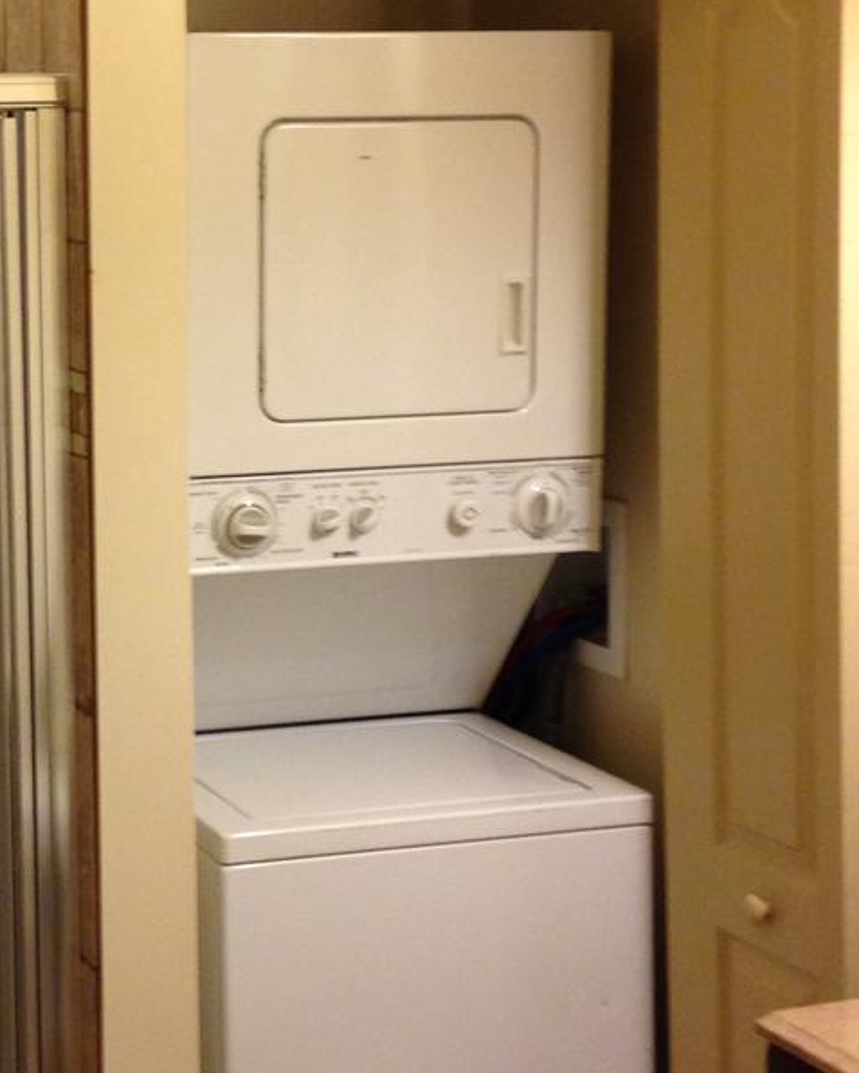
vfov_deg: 23.0
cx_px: 81
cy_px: 407
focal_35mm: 83
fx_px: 2637
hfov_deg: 18.2
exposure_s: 1/20
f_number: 2.4
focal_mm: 4.12
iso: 125
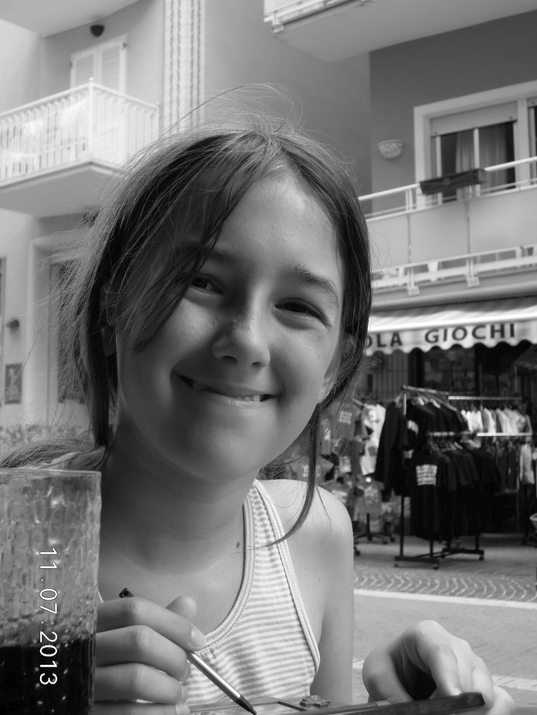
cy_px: 356
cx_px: 265
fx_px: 1055
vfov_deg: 37.5
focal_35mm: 51
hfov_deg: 28.6
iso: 320
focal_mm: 9
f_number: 3.7
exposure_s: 1/125
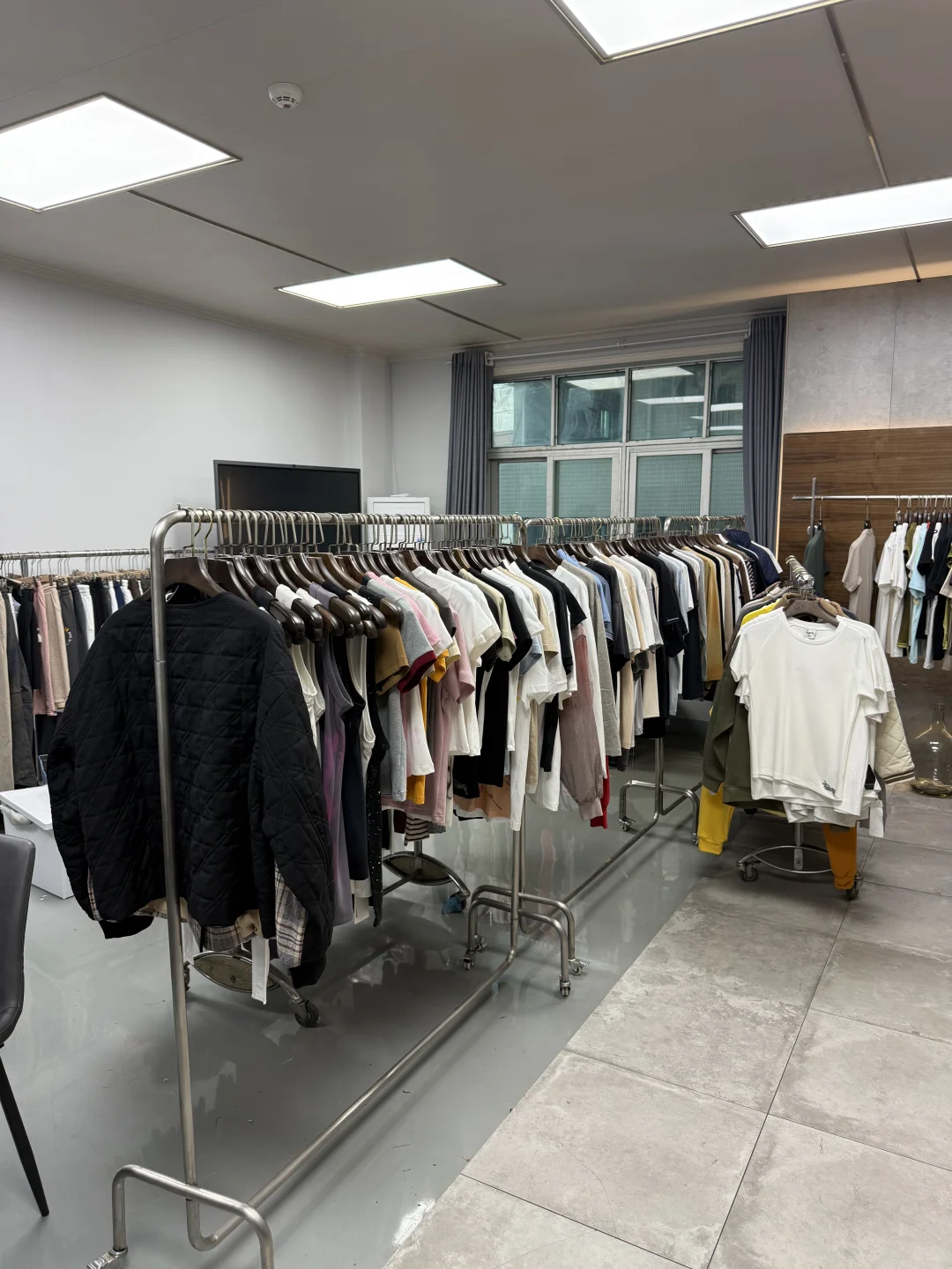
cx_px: 476
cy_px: 634
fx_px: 880
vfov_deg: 71.6
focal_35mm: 24
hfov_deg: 56.8
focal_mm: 6.76
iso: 125
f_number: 1.78
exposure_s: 1/100
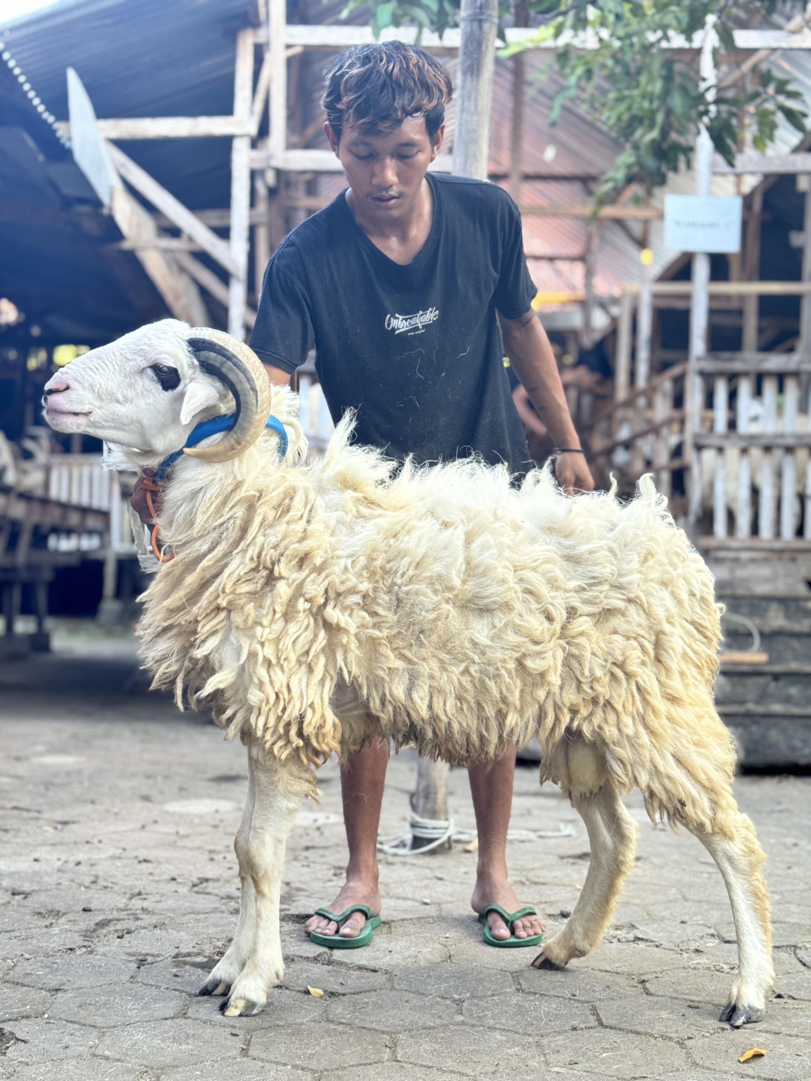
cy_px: 540
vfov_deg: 39.7
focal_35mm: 48
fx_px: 1499
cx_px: 406
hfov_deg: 30.3
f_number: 1.78
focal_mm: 6.76
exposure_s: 1/60
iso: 125
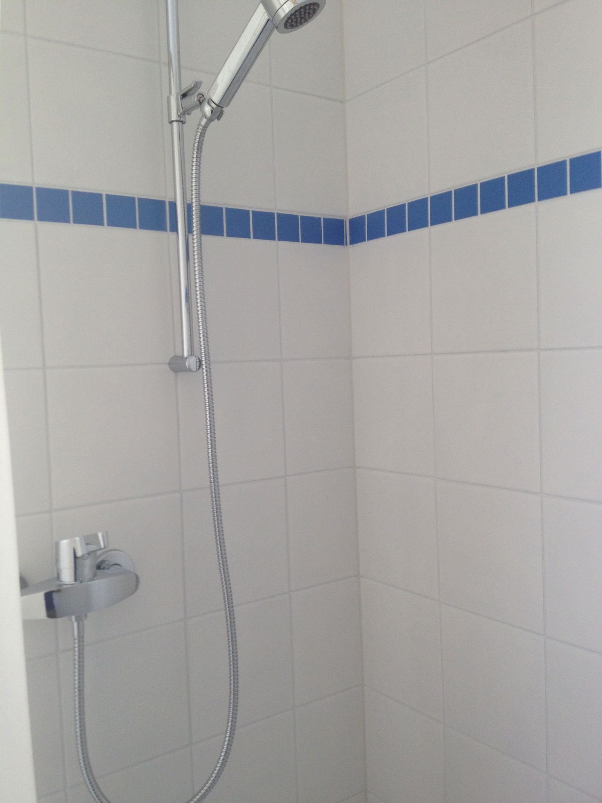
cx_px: 301
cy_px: 402
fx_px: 811
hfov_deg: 40.7
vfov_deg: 52.6
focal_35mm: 35
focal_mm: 4.28
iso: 64
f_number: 2.4
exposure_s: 1/60
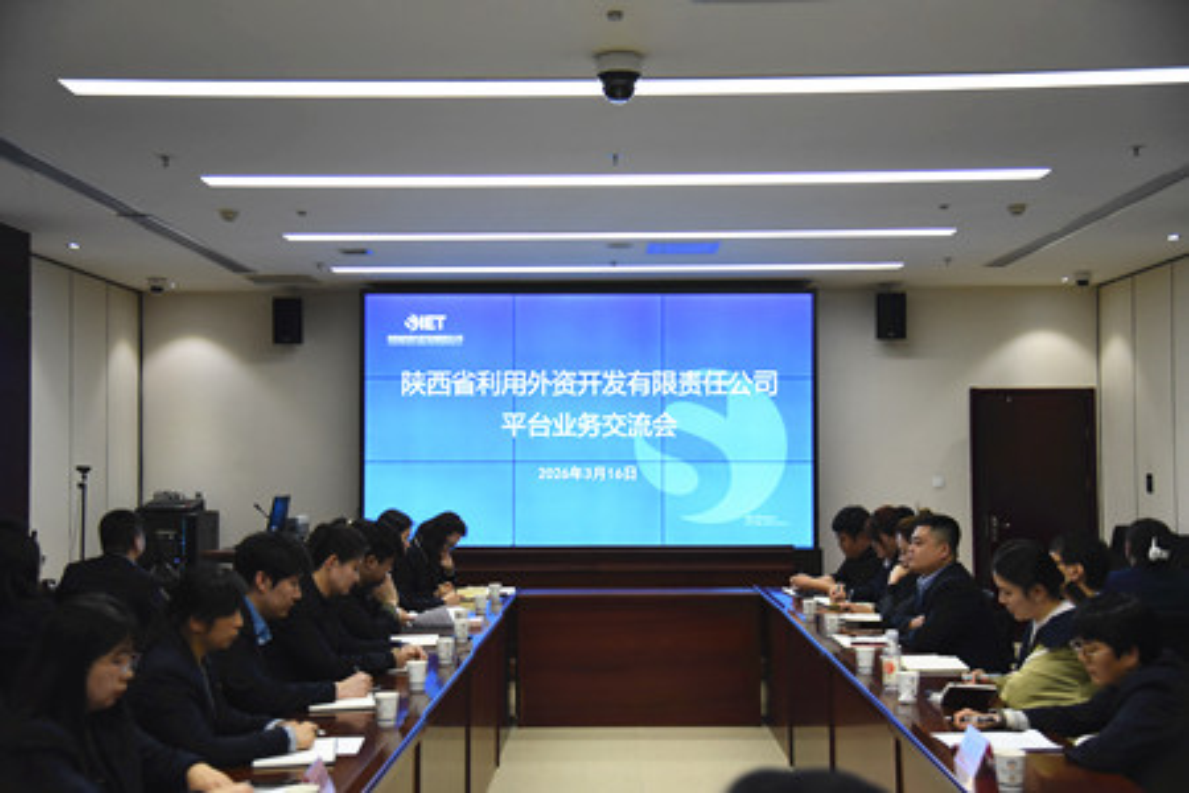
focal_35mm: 40
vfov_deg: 33.4
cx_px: 594
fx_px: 1321
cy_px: 396
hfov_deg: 48.5
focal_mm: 40
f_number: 4
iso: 3200
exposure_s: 1/500
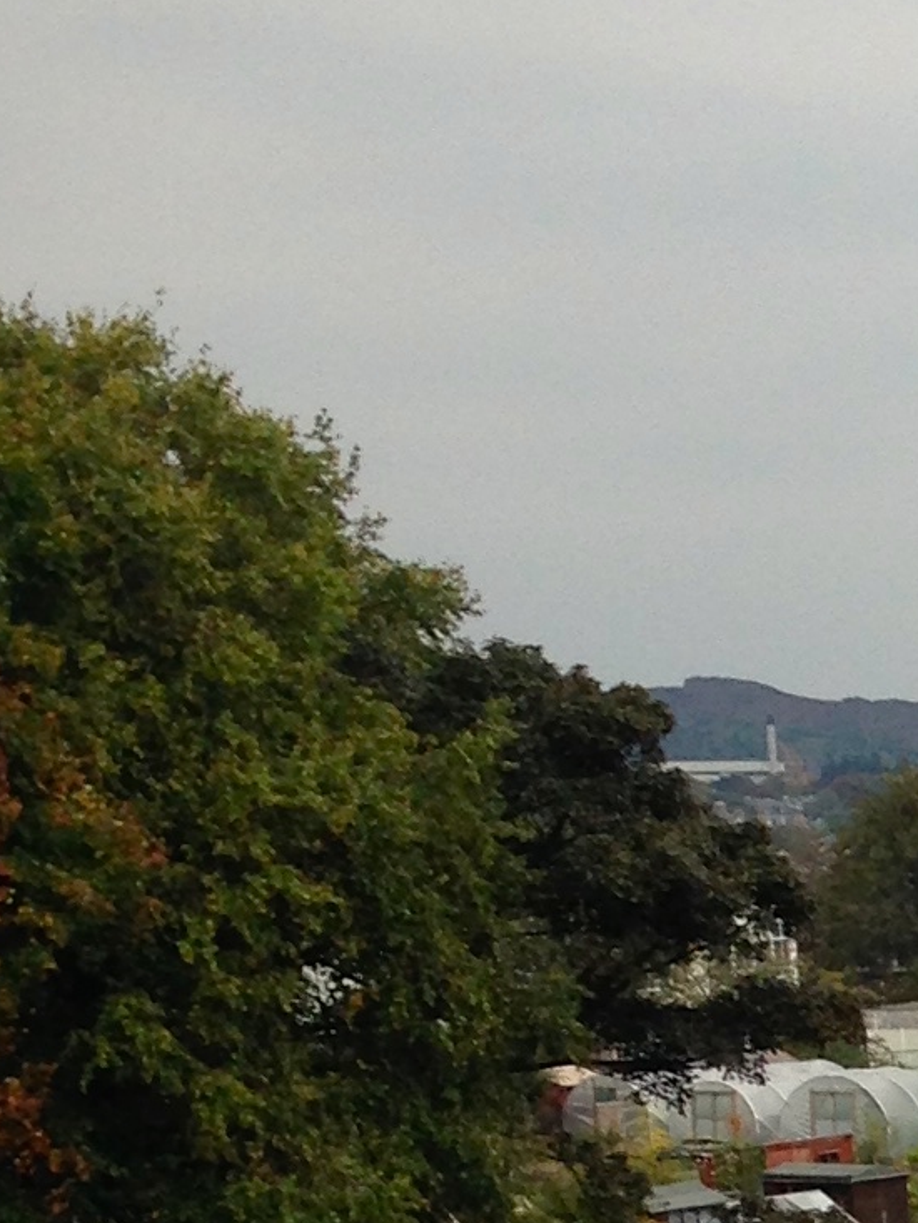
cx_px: 1808
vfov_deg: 12.8
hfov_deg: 9.5
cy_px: 1767
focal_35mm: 147
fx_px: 5196
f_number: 2.4
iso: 50
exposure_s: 1/196
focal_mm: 4.12
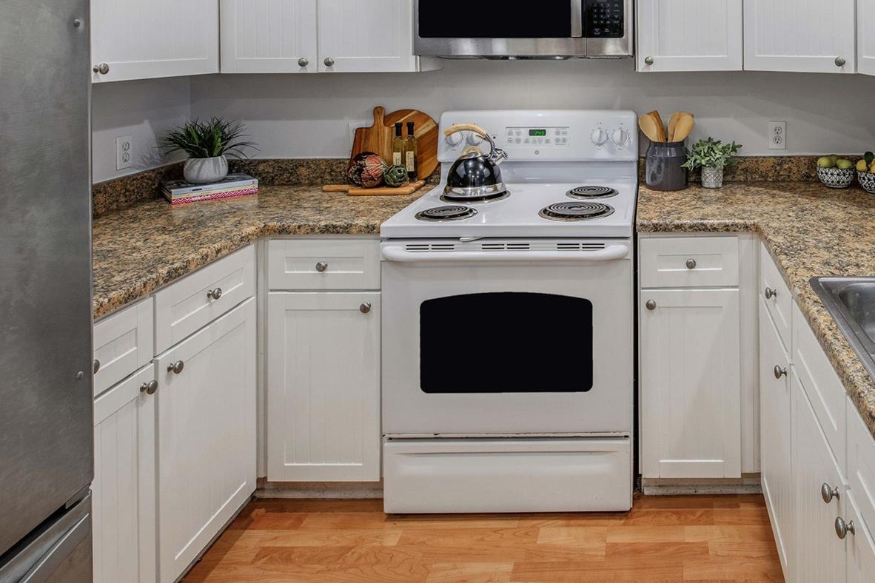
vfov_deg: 47.3
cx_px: 652
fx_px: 632
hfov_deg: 65.3
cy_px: 129
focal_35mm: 26
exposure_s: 1/5
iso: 250
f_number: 7.1
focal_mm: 15
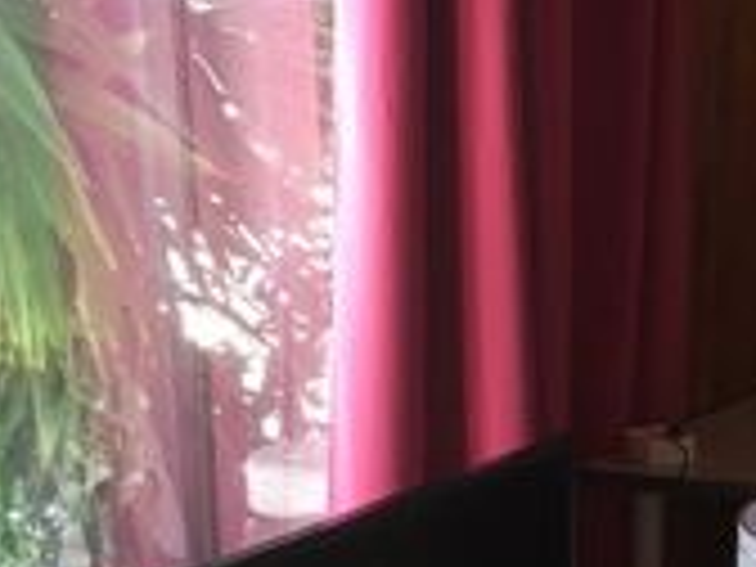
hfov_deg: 23.1
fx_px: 1813
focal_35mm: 83
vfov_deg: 17.3
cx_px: 644
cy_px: 576
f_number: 2.2
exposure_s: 1/17
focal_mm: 4.15
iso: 40
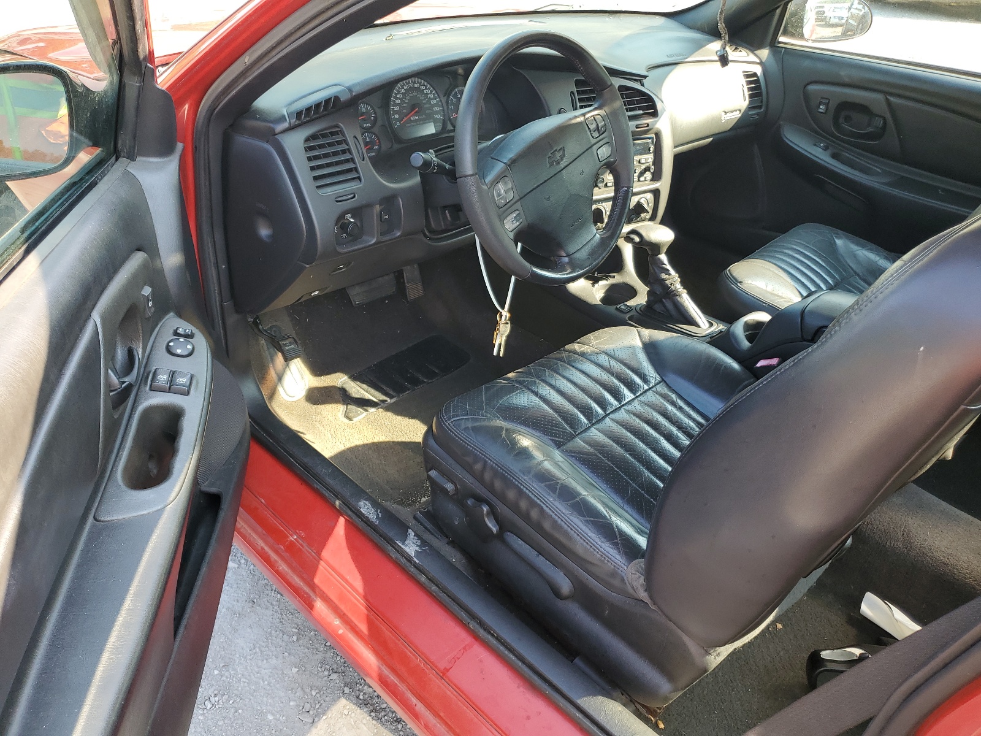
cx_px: 490
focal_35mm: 26
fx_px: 737
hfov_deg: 67.3
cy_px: 368
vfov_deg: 53.1
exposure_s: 1/167
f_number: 1.5
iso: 50
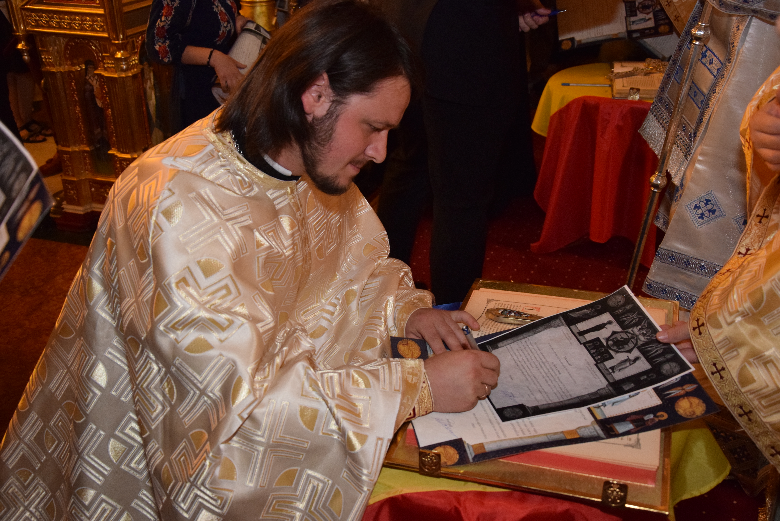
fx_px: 910
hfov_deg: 46.4
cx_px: 390
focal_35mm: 42
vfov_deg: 31.9
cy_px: 260
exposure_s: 1/50
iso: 2000
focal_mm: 28
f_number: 4
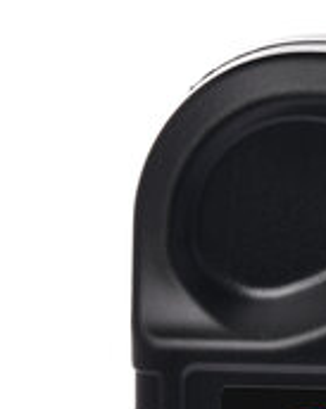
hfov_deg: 2.4
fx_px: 7618
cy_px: 523
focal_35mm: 630
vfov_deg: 3.1
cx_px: 395
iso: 100
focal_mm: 160
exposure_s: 1/100
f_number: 18
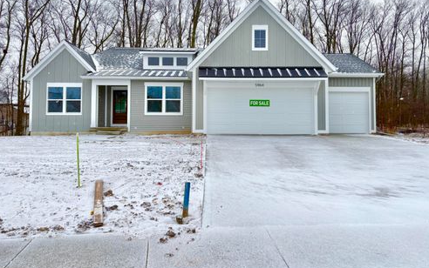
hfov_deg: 66.4
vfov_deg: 44.4
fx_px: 328
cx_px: 216
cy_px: 109
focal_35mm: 28
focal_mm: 5.96
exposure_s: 1/447
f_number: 1.6
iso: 50
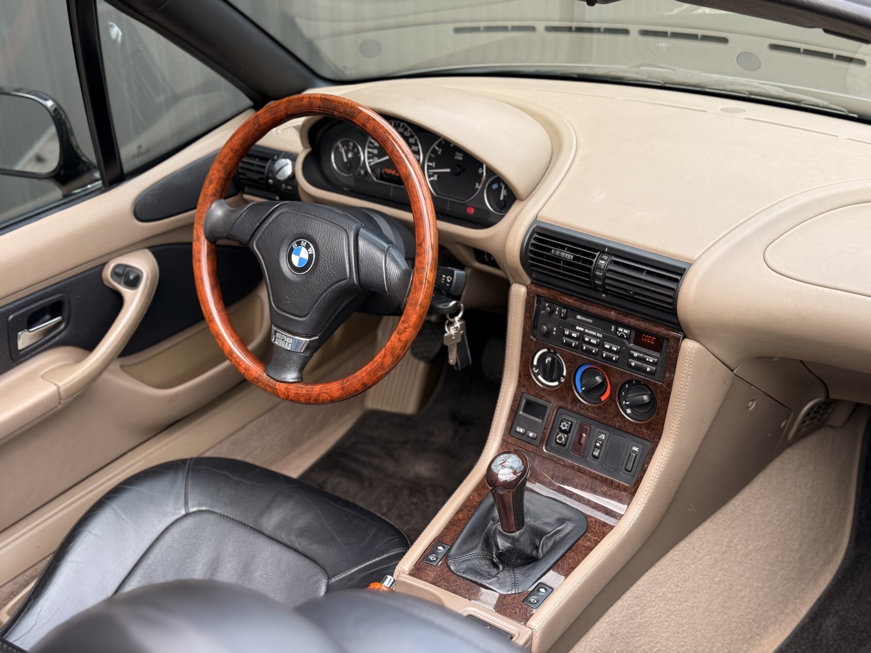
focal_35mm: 48
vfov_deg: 30.3
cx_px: 436
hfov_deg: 39.7
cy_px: 326
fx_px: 1208
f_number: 1.78
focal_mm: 6.76
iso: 64
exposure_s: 1/384
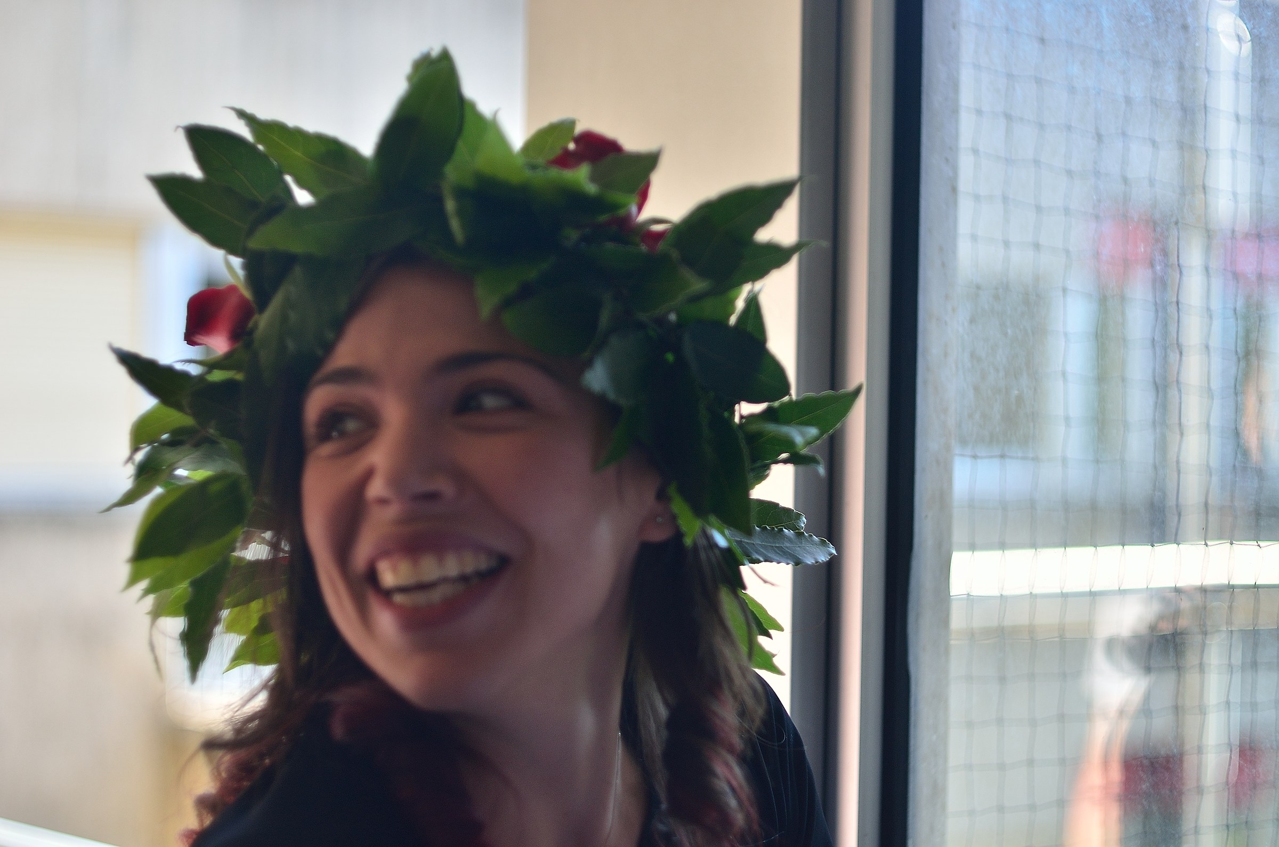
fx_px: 2659
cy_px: 424
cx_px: 640
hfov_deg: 27.0
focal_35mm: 75
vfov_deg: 18.1
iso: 100
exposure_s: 1/400
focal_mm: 50
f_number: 2
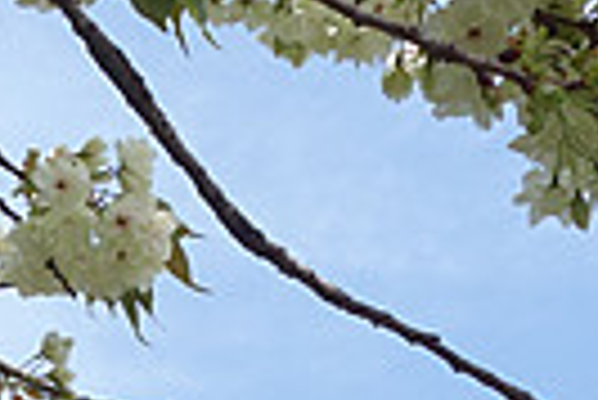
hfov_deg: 12.1
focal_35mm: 168
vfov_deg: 7.9
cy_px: 744
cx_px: -13
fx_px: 2794
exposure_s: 1/400
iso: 125
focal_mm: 10.4
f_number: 5.6
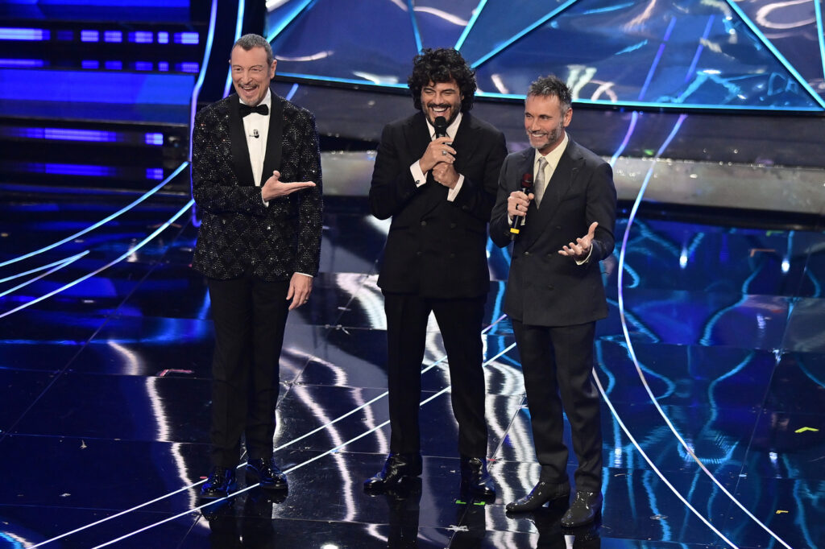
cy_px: 274
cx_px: 412
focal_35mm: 180
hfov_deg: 11.4
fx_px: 4123
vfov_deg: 7.6
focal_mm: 180
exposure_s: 1/640
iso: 4000
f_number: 3.2
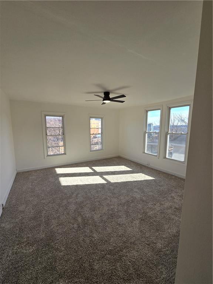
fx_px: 107
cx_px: 106
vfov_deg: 106.2
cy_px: 142
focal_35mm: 13
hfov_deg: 89.9
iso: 50
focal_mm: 2.2
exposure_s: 1/445
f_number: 2.2
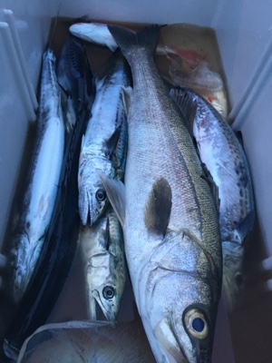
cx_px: 136
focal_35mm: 29
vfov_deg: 61.7
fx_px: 304
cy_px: 182
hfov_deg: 48.2
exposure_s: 1/30
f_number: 2.2
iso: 125
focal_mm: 4.15
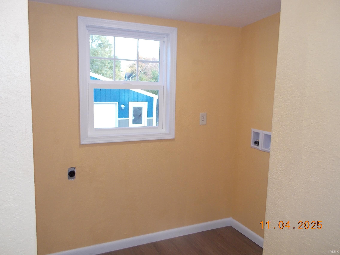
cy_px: 128
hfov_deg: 61.7
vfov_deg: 48.2
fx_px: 285
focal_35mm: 29
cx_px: 170
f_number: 3.3
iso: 80
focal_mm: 4.1
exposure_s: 1/25
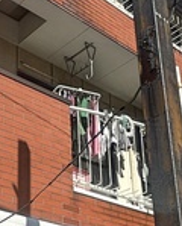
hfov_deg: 23.9
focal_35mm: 64
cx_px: 64
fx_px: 429
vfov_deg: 29.0
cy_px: 174
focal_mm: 2.22
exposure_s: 1/2451
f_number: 2.2
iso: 50
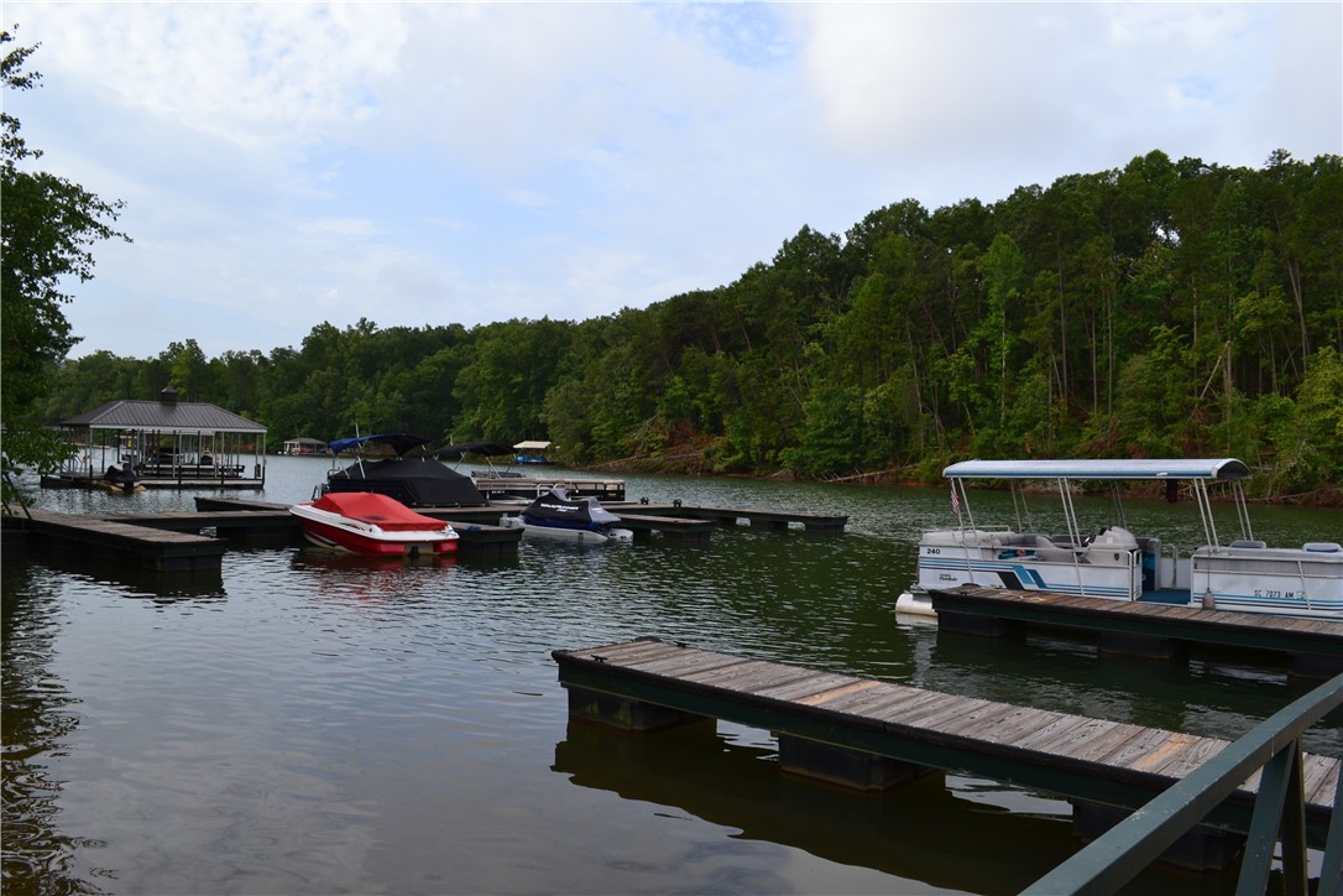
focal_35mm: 27
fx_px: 1007
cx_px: 672
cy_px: 448
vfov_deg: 47.9
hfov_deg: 67.4
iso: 400
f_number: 10
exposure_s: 1/250
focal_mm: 18
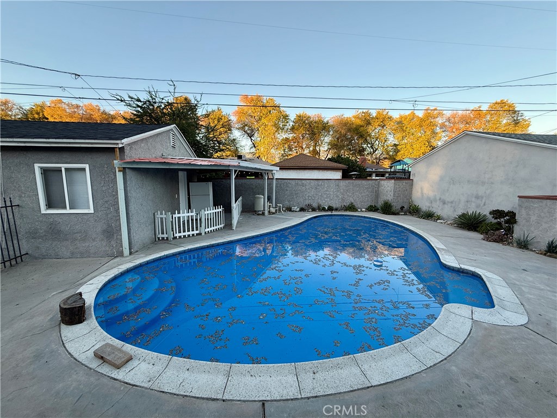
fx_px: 225
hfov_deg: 102.1
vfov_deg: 85.7
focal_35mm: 14
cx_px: 278
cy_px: 209
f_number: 2.2
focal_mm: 2.22
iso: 64
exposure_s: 1/157
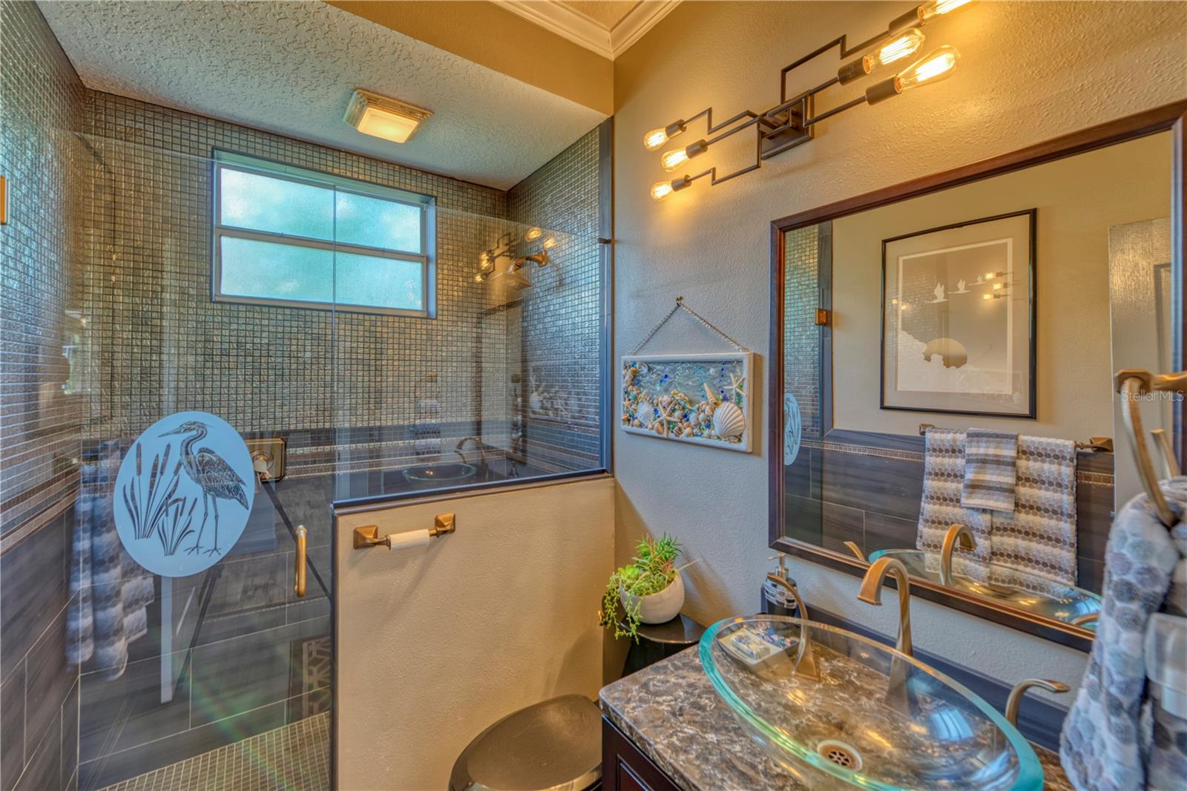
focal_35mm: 14
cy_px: 396
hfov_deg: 104.3
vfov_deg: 81.2
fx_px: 461
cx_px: 594
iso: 100
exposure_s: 1/4
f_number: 8
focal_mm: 14
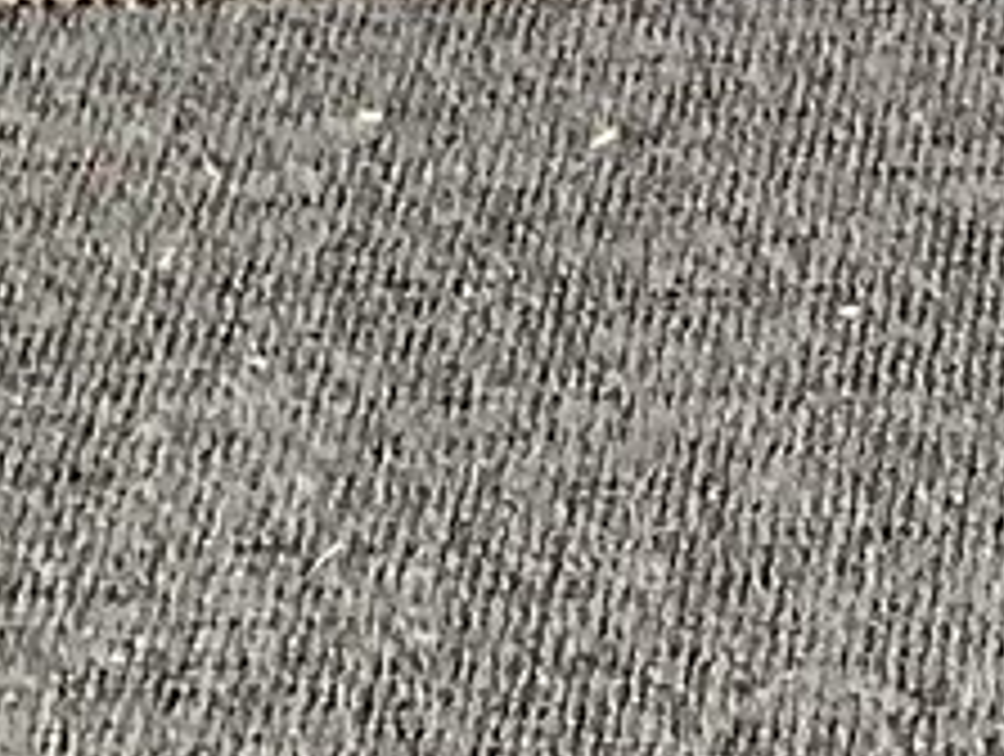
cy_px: -736
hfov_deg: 8.9
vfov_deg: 6.9
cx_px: 1907
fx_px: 6101
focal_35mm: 210
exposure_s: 1/50
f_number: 2.4
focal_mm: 3.3
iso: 160
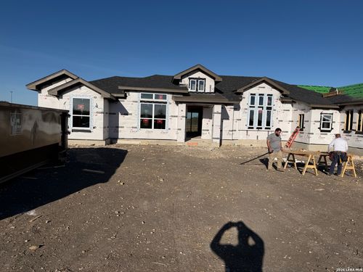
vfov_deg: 56.8
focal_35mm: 24
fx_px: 252
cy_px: 136
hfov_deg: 71.6
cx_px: 182
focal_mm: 6.76
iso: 80
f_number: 1.78
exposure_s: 1/10309
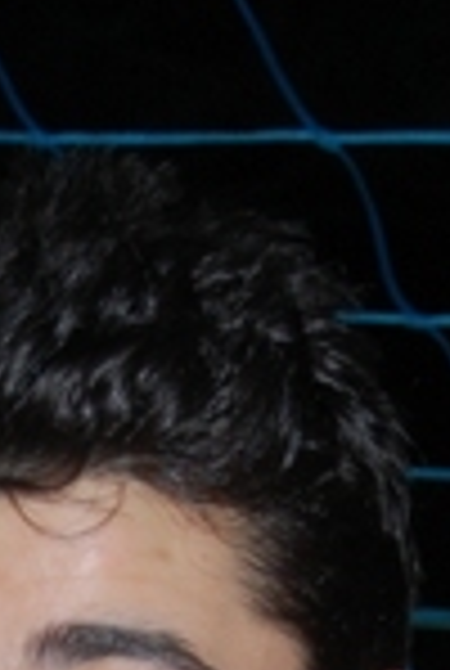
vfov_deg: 8.2
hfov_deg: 5.7
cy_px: 1241
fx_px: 4498
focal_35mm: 241
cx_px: 52
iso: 400
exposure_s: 1/60
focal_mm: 40
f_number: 5
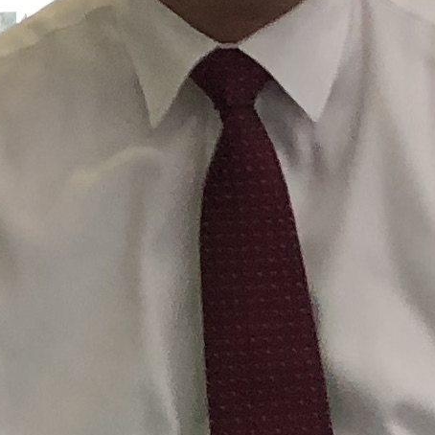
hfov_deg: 7.5
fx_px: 3128
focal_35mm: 220
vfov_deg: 7.9
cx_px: -575
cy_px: -11
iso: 125
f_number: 1.8
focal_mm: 4
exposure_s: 1/100
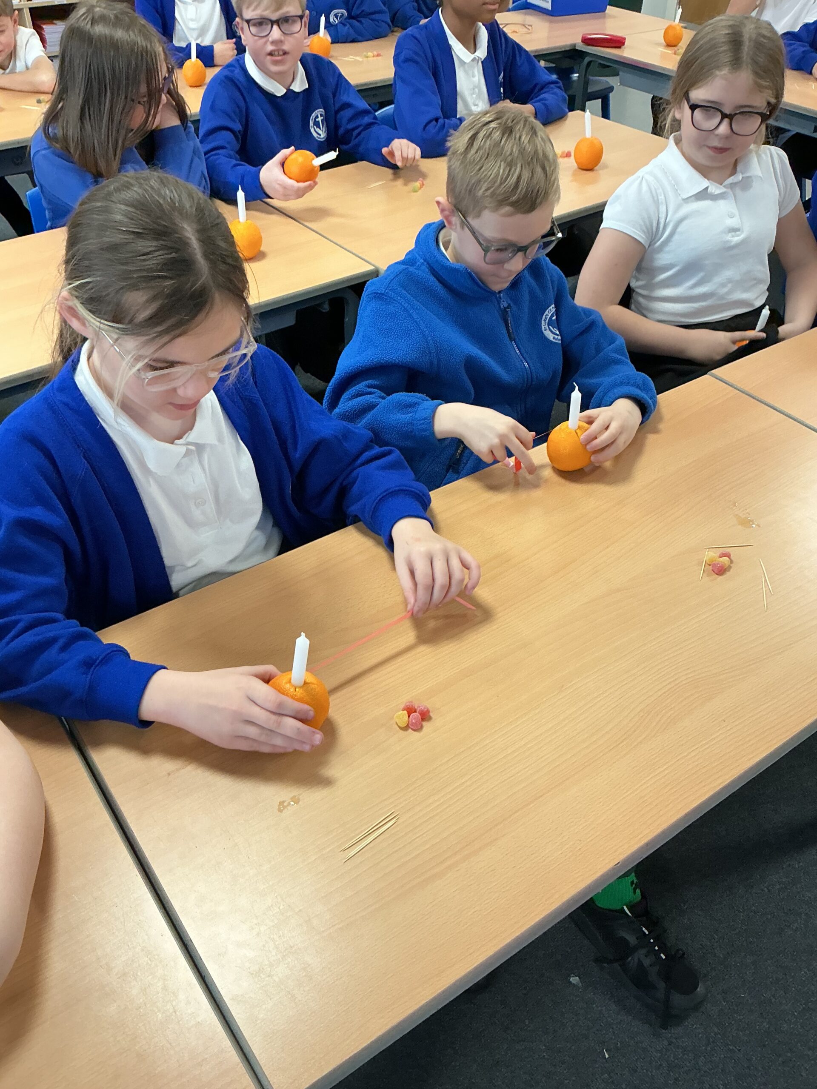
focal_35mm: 29
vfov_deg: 61.7
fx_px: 913
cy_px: 544
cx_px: 408
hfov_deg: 48.2
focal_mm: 3
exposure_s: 1/60
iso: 125
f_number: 1.8
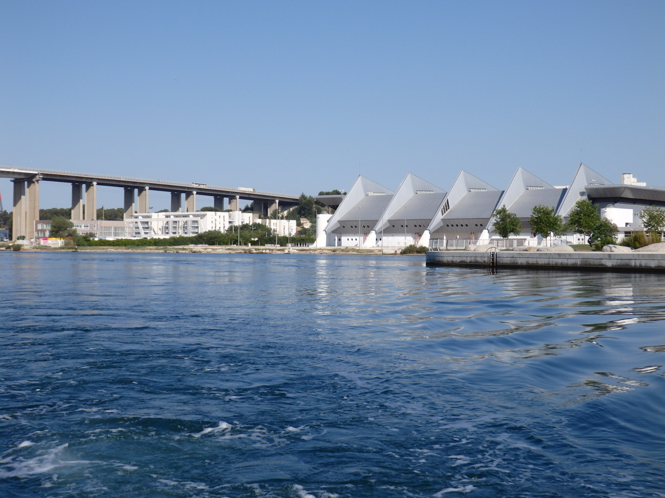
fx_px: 941
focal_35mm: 49
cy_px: 249
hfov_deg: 38.9
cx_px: 332
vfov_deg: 29.7
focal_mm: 8.9
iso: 100
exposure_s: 1/200
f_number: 11.2
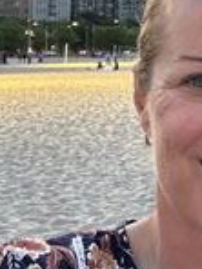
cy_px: 9
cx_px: 231
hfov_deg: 16.0
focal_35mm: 89
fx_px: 692
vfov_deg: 21.3
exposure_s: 1/30
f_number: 1.9
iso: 320
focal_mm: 2.69
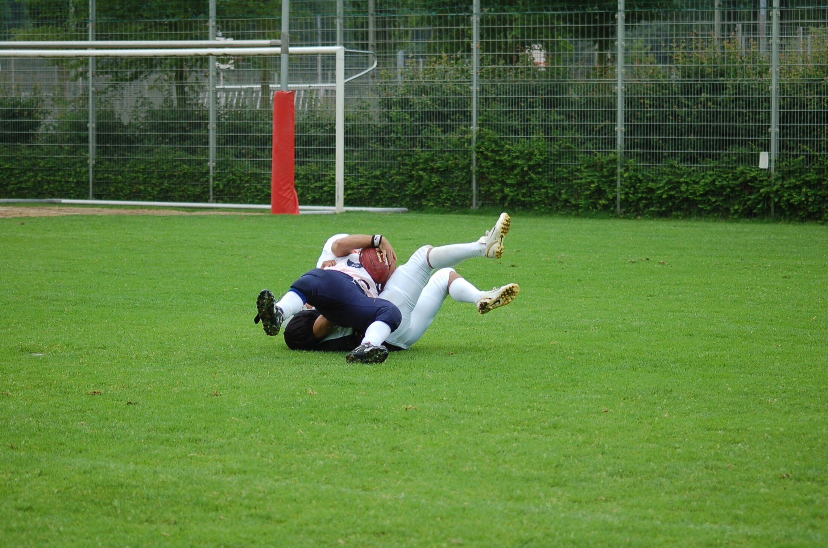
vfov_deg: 11.1
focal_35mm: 123
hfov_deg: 16.7
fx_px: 2824
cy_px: 274
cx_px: 414
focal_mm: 82
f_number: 4
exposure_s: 1/800
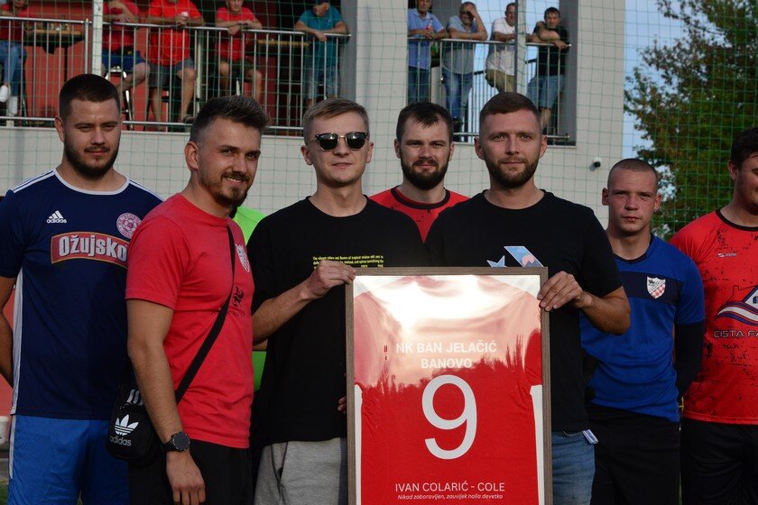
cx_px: 379
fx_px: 2105
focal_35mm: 100
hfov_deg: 20.4
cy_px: 252
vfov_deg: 13.7
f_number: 13
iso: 2000
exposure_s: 1/640
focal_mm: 100
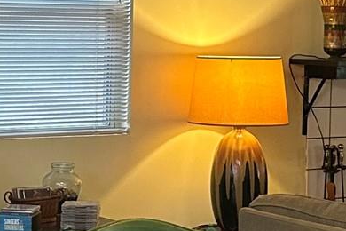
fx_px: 1259
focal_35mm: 131
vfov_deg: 10.5
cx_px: 96
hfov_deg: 15.6
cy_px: 65
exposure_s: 1/60
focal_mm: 6.86
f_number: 1.78
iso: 400
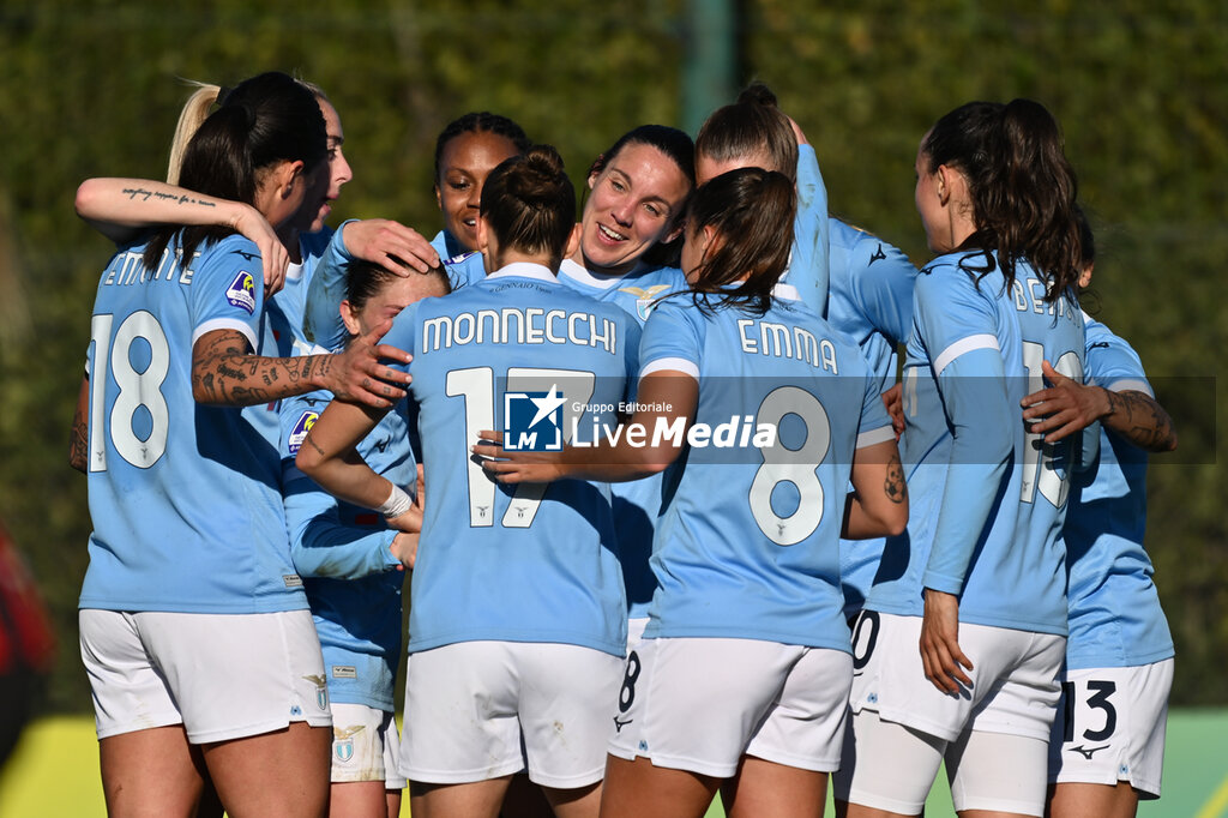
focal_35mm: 600
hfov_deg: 3.4
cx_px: 614
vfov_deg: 2.3
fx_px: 20459
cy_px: 409
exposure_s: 1/2000
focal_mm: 600
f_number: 6.3
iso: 180
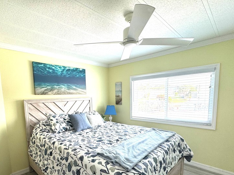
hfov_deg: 81.1
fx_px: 135
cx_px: 98
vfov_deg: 64.8
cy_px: 112
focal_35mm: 20
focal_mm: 2.22
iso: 100
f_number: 2.2
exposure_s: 1/120
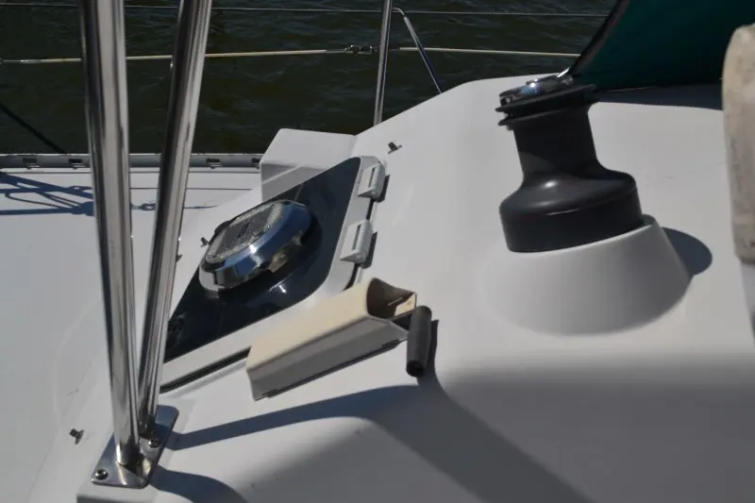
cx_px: 378
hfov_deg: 49.6
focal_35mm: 39
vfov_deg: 34.2
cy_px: 252
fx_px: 818
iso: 110
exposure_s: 1/500
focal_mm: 26
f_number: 11
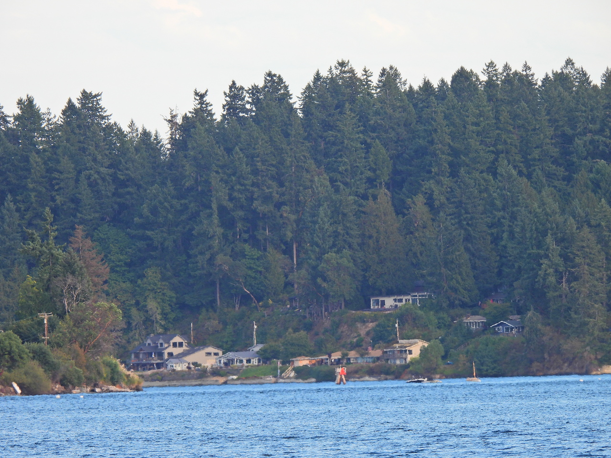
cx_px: 306
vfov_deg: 2.5
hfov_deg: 3.3
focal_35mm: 600
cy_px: 229
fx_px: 10590
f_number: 5
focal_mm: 107
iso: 110
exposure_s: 1/250
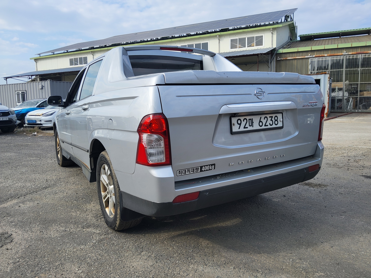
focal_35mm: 26
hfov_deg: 67.3
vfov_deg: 53.1
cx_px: 186
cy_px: 139
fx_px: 279
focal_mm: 3.98
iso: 12
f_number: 1.8
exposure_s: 1/471
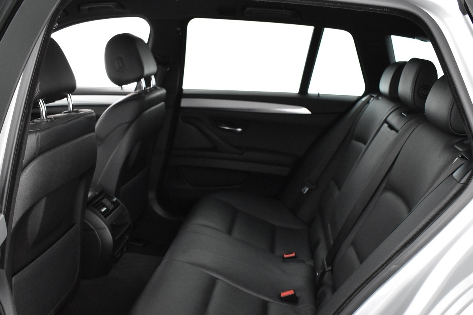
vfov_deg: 35.7
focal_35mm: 37
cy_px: 203
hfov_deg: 51.9
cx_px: 240
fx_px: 486
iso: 3200
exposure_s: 1/30
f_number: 3.5
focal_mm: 18
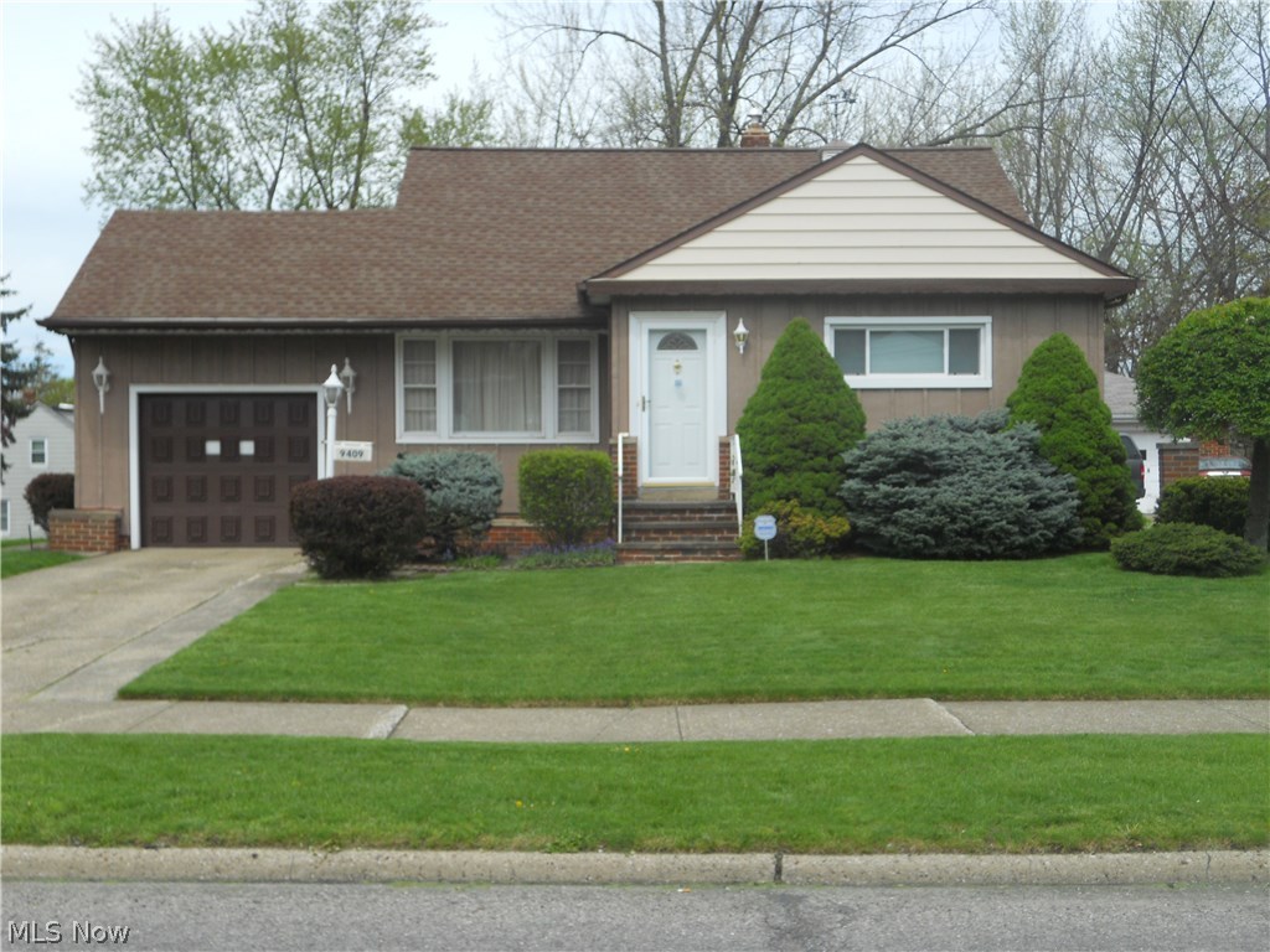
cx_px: 635
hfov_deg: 45.8
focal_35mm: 41
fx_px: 1504
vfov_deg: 35.1
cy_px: 476
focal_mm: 7.3
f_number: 3.2
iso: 80
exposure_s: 1/640
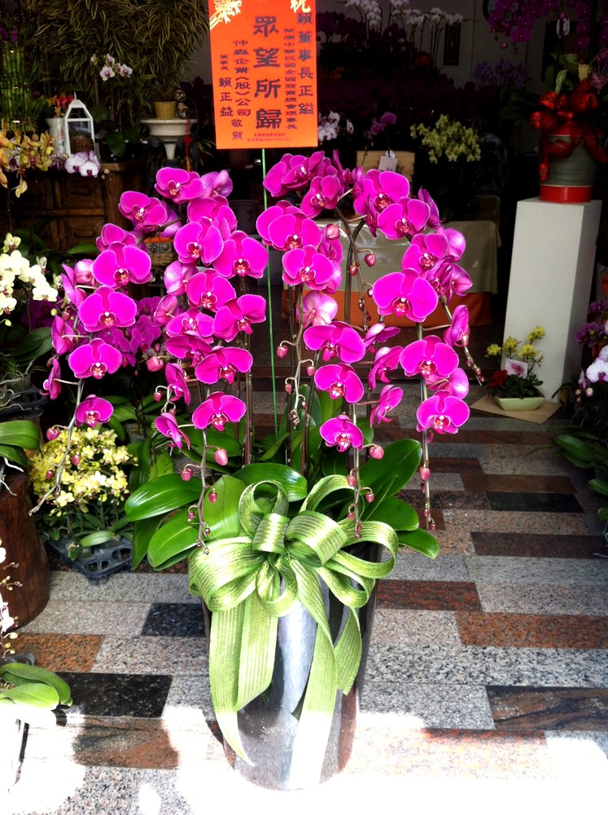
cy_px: 408
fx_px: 822
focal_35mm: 35
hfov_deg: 40.6
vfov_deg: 52.7
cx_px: 304
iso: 80
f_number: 2.8
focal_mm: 3.85
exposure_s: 1/138
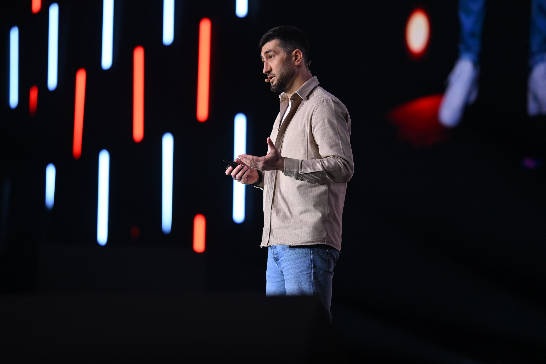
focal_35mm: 135
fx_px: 2047
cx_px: 273
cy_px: 182
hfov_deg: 15.2
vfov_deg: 10.2
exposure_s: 1/320
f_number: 1.8
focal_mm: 135
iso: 400
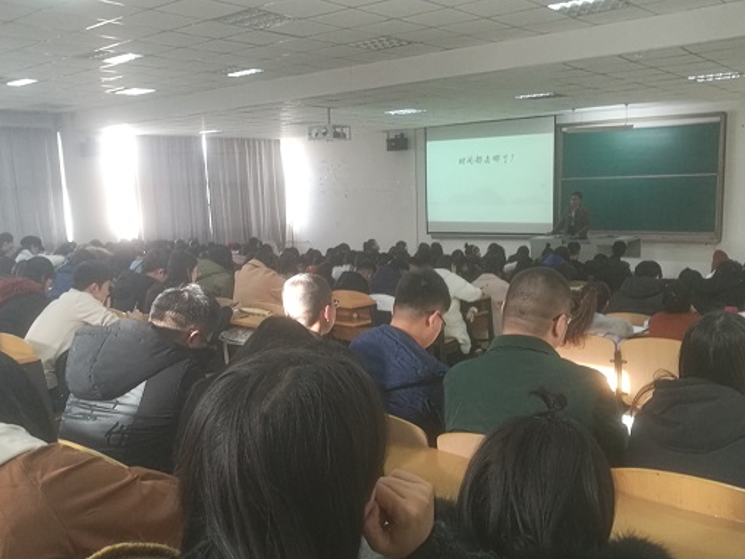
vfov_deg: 41.7
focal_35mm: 34
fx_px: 732
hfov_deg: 53.9
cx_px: 386
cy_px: 310
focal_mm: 4.5
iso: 320
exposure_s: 1/33.3
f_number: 2.2
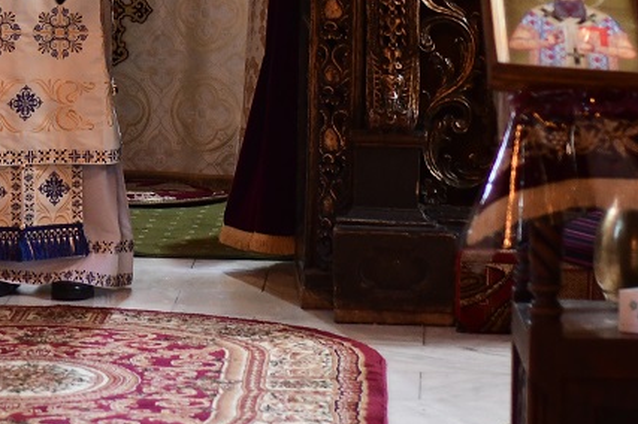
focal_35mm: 211
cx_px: 66
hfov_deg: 9.7
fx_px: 3736
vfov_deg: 6.5
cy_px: -60
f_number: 2.2
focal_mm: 50
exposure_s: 1/100
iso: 2000
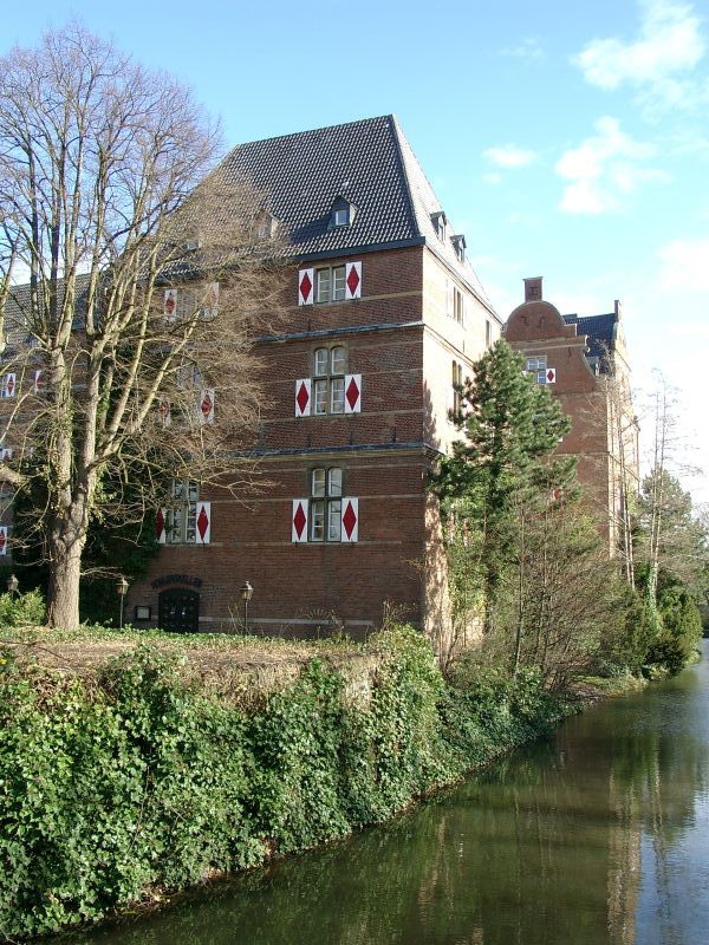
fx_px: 929
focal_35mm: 34
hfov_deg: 41.8
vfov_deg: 54.0
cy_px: 472
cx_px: 354
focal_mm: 7.13
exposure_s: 1/236
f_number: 4
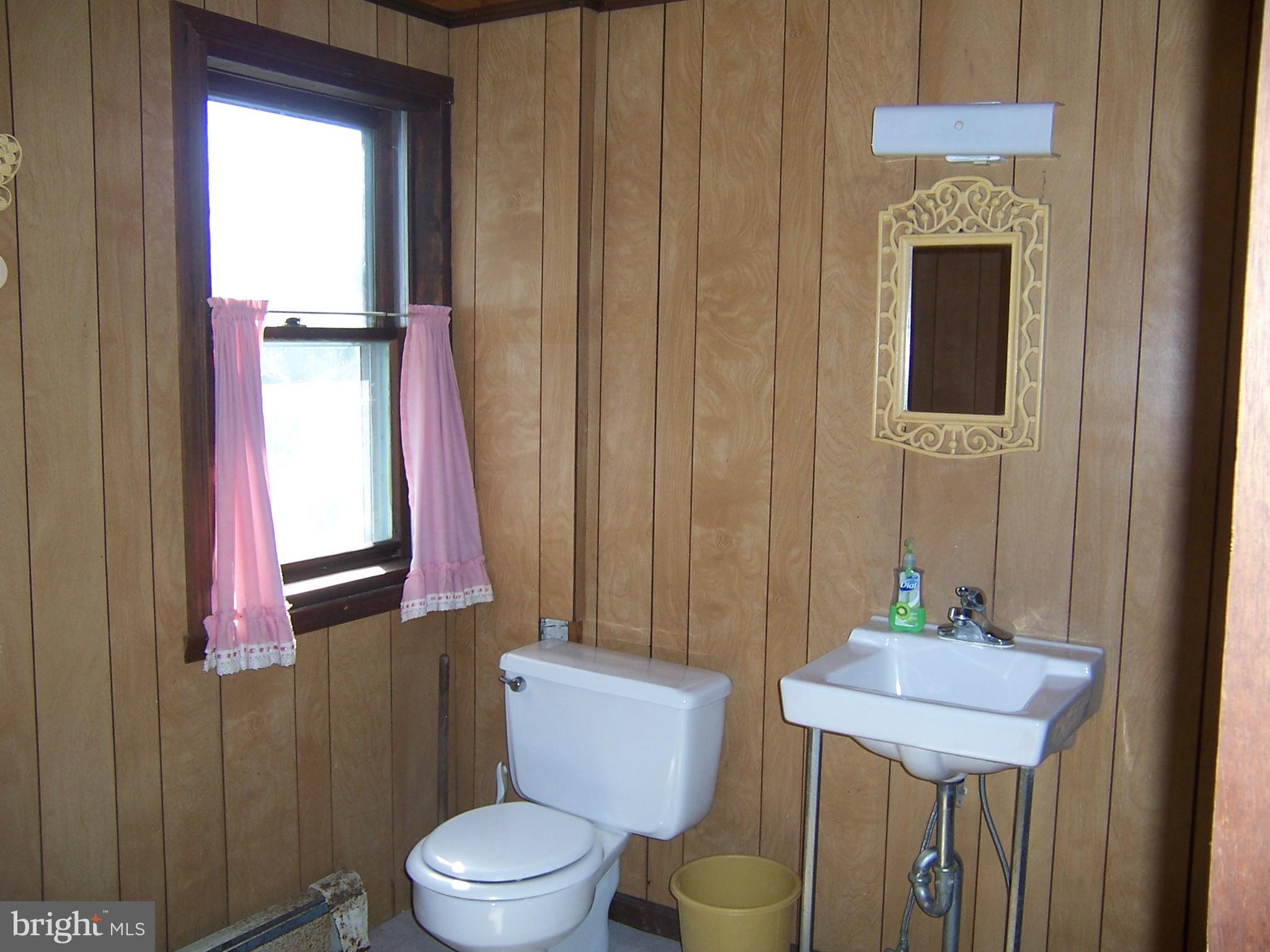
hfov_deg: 55.4
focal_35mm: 33
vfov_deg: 42.9
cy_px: 476
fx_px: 1211
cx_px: 635
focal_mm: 5.5
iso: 80
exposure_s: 1/60
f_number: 2.8
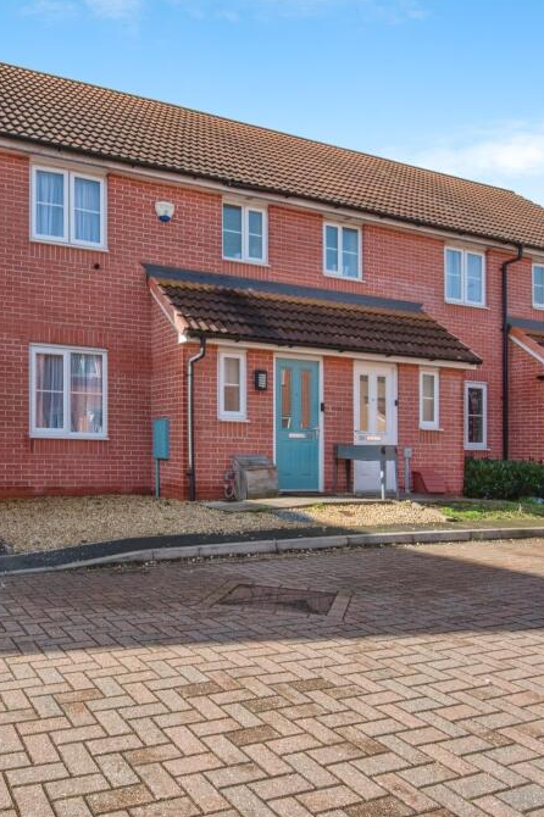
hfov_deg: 47.3
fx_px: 590
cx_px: 122
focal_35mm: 26
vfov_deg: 69.4
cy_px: 408
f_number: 22
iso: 400
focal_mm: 17
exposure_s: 1/125
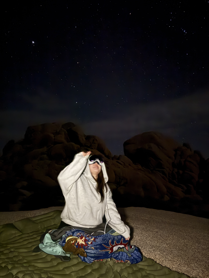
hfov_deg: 56.8
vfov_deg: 71.6
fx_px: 193
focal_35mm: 24
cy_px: 139
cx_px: 104
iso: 12500
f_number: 1.78
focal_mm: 6.76
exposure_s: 1/2
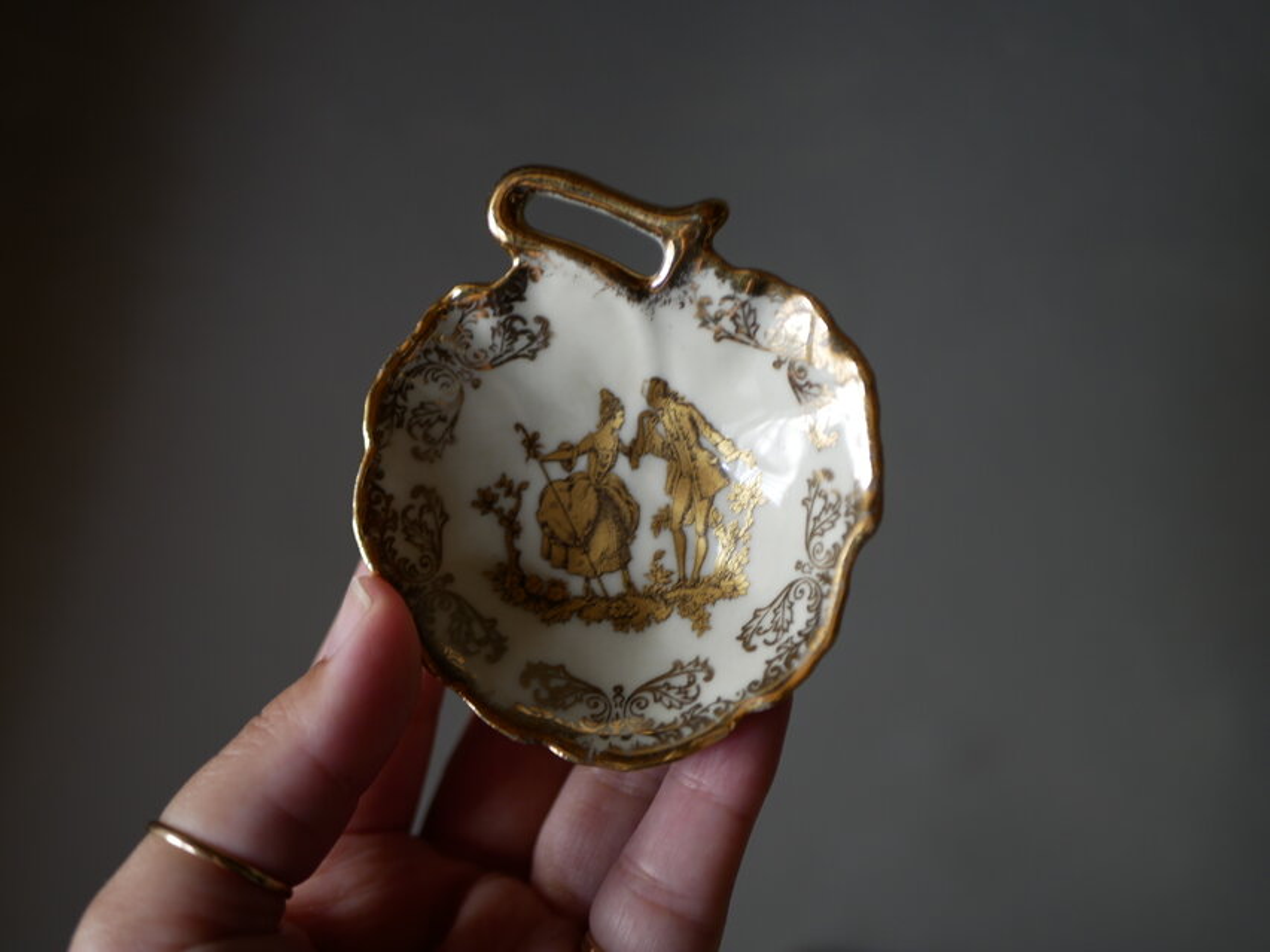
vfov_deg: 29.1
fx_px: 1835
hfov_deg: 38.2
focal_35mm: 50
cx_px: 635
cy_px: 476
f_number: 2
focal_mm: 25
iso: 200
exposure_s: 1/125
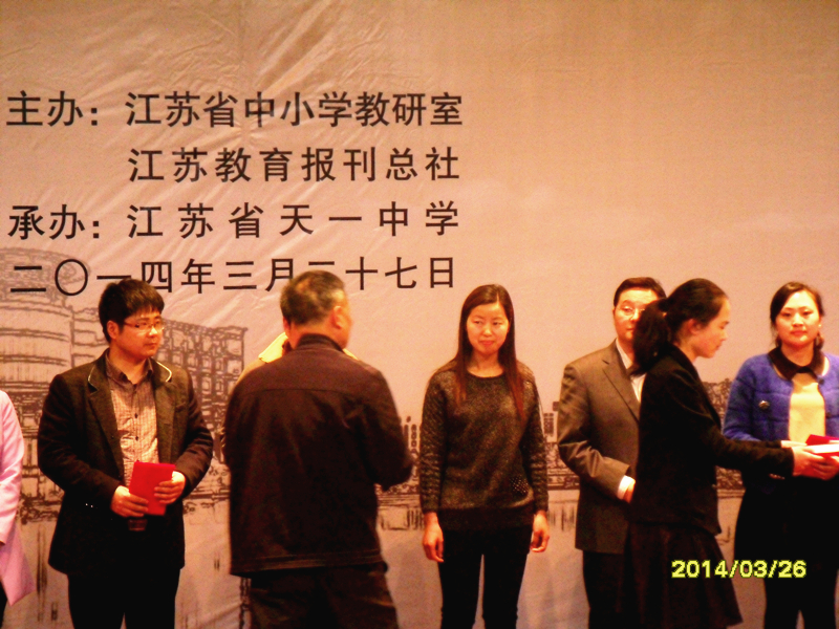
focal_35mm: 140
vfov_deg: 10.6
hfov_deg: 14.1
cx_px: 420
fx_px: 3393
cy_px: 314
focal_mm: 25
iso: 640
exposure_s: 1/60
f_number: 5.8
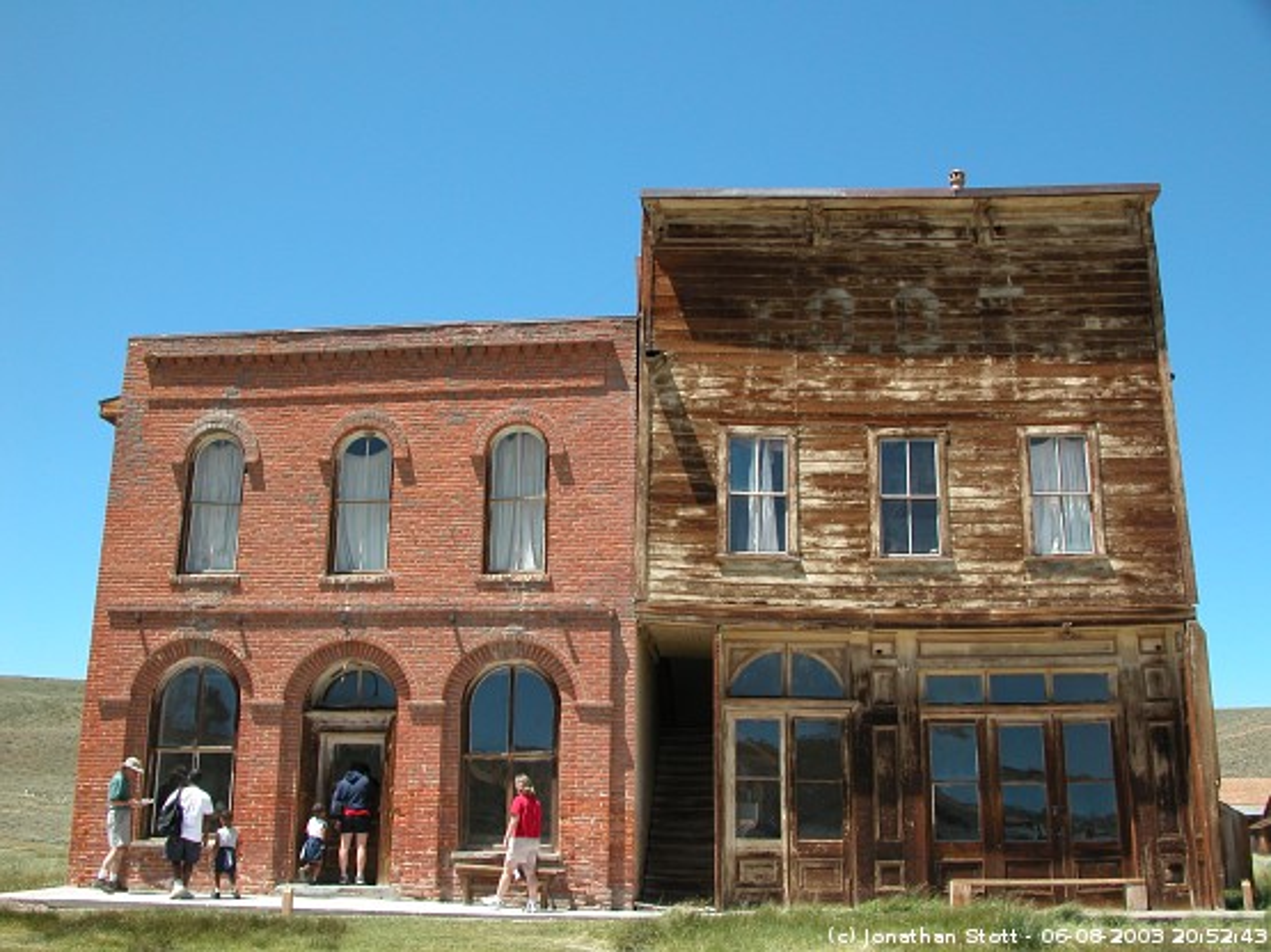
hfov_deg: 54.0
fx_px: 1248
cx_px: 636
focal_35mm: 34
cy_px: 476
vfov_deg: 41.8
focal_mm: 8.9
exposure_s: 1/212
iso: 100
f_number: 5.6
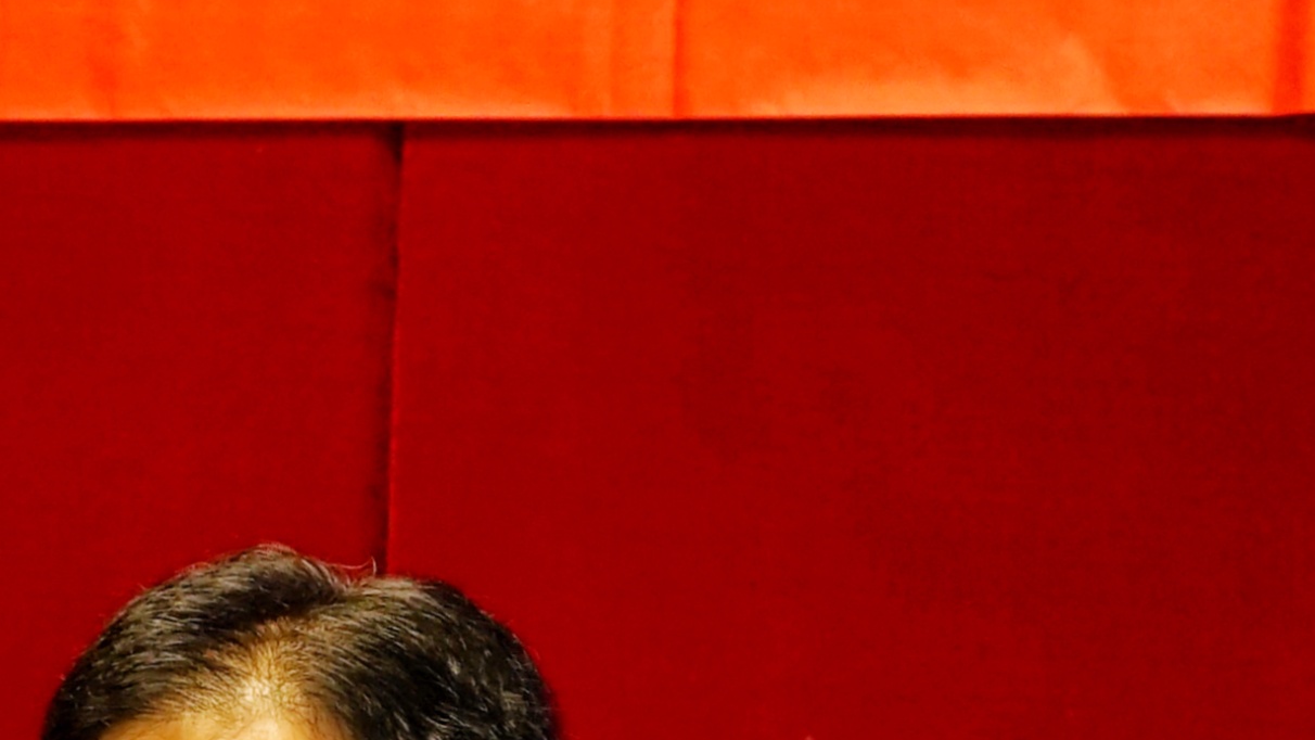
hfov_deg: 8.4
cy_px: 1870
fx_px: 8823
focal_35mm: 253
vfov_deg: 4.7
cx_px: -399
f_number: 4.5
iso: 640
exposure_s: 1/80
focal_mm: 50
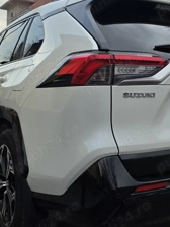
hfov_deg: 35.1
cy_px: 87
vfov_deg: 45.4
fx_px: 268
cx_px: 82
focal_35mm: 41
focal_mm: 6.3
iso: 100
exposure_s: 1/182
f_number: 1.7
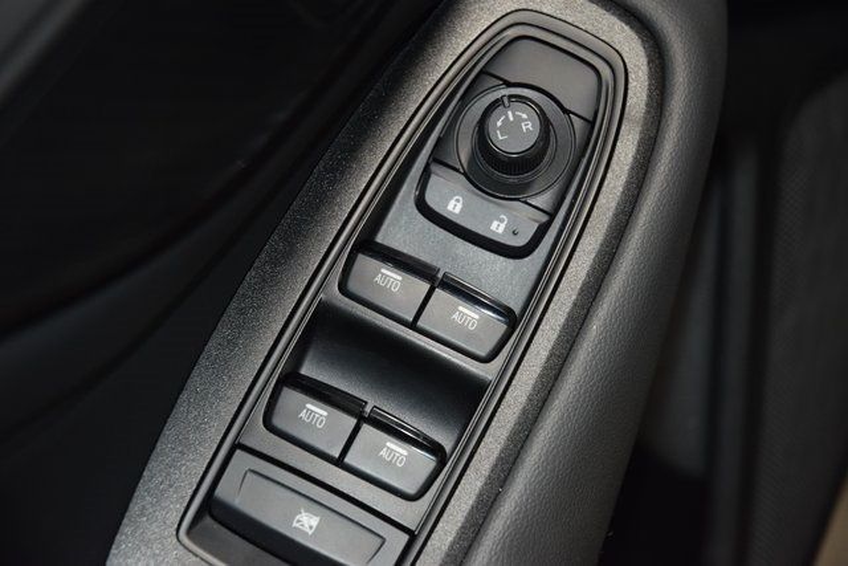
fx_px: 2474
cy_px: 283
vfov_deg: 13.0
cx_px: 424
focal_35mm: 105
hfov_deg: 19.5
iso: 1100
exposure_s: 1/60
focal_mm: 70
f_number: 4.5
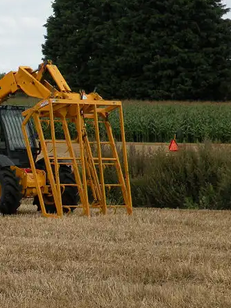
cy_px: 146
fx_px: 1655
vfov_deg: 10.6
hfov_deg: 8.0
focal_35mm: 186
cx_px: 38
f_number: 6.3
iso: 64
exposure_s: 1/218
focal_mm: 22.9
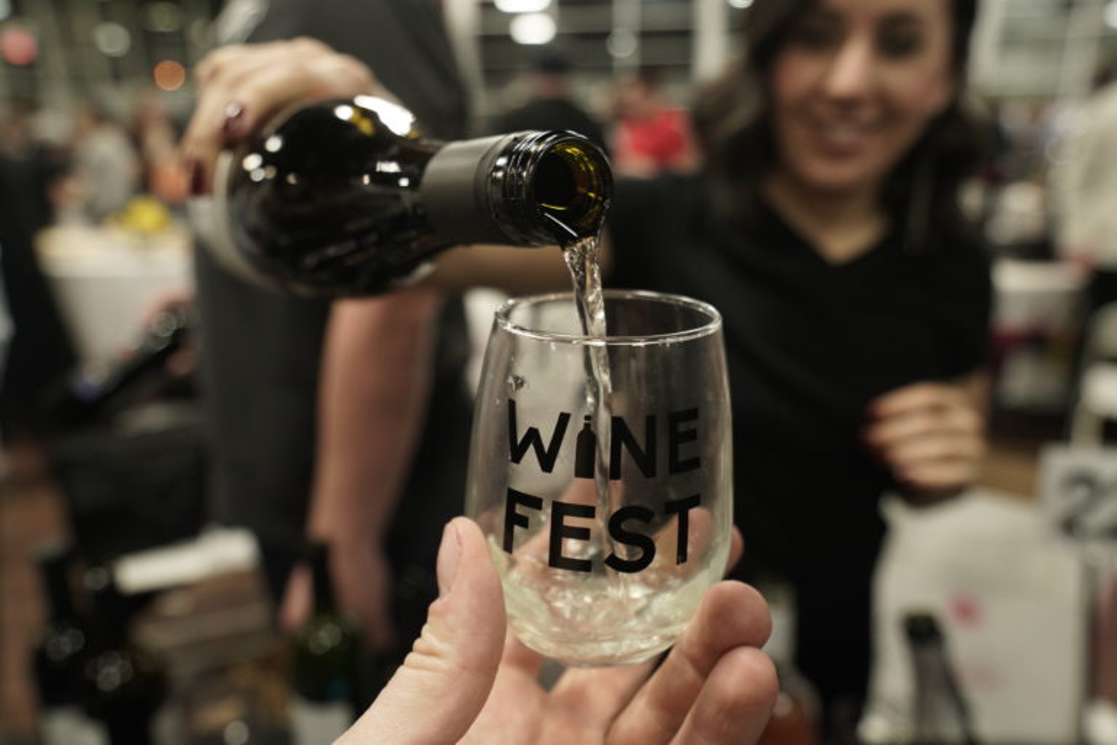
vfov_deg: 47.9
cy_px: 372
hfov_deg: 67.4
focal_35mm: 27
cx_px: 558
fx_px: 838
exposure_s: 1/125
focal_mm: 27
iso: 2500
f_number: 4
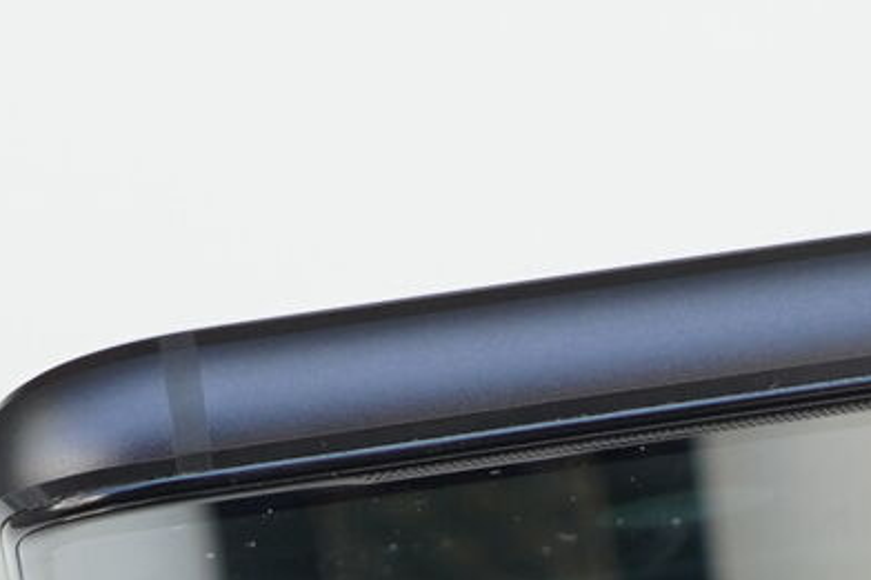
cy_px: 440
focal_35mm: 130
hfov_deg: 15.6
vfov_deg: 10.5
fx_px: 3144
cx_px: 721
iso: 640
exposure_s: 1/125
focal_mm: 53
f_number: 7.1
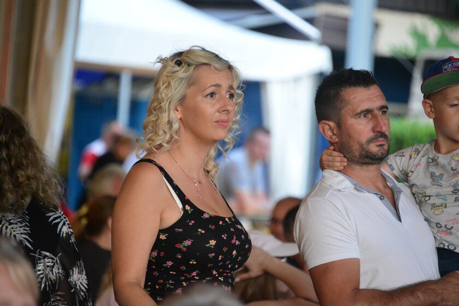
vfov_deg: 4.6
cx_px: 230
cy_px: 153
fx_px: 3825
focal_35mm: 300
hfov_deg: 6.9
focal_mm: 300
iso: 6400
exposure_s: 1/125
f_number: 5.6
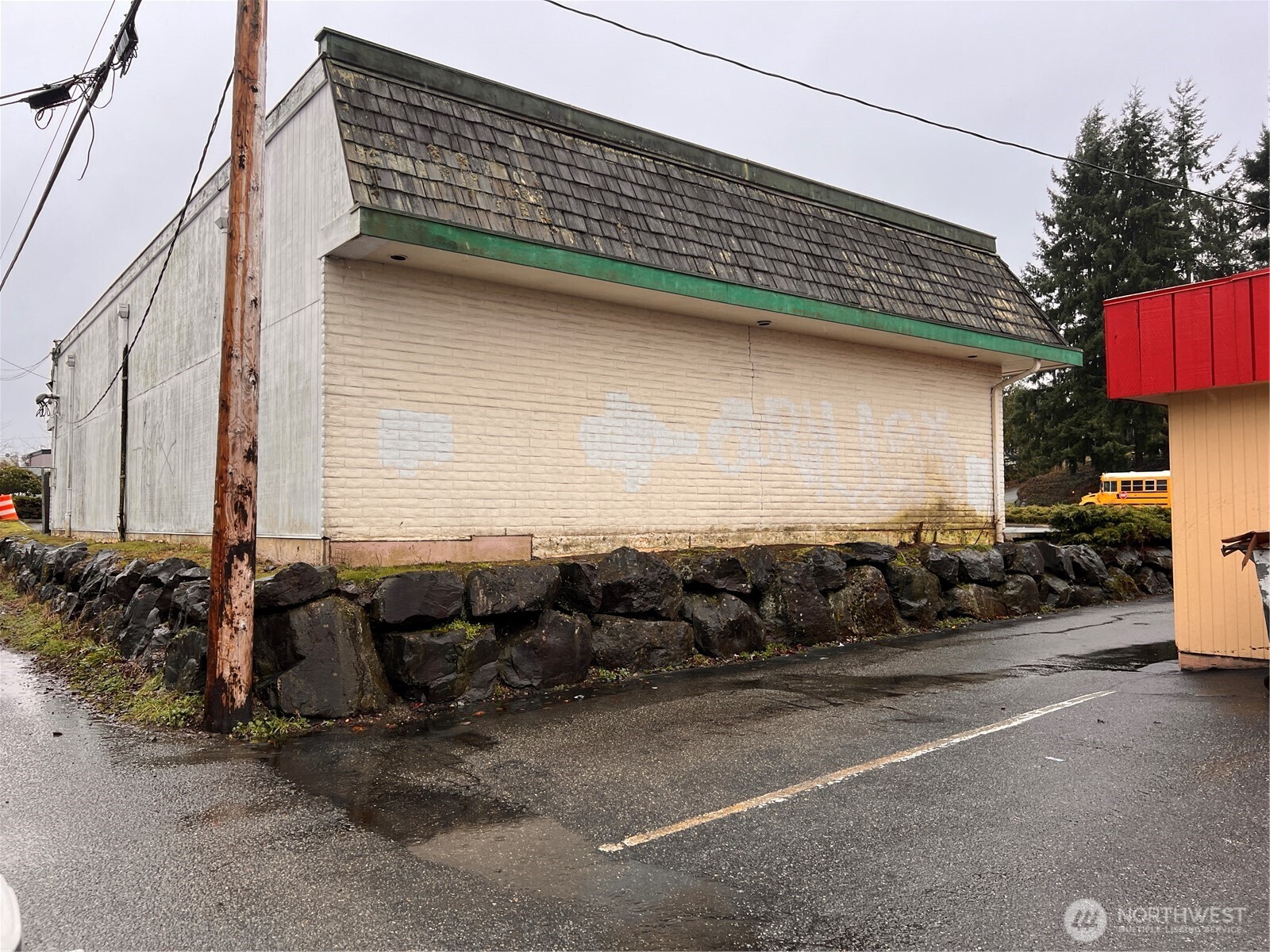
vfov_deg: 53.1
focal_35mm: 26
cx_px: 635
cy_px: 476
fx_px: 954
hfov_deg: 67.3
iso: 40
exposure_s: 1/121
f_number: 1.5
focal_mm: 5.7
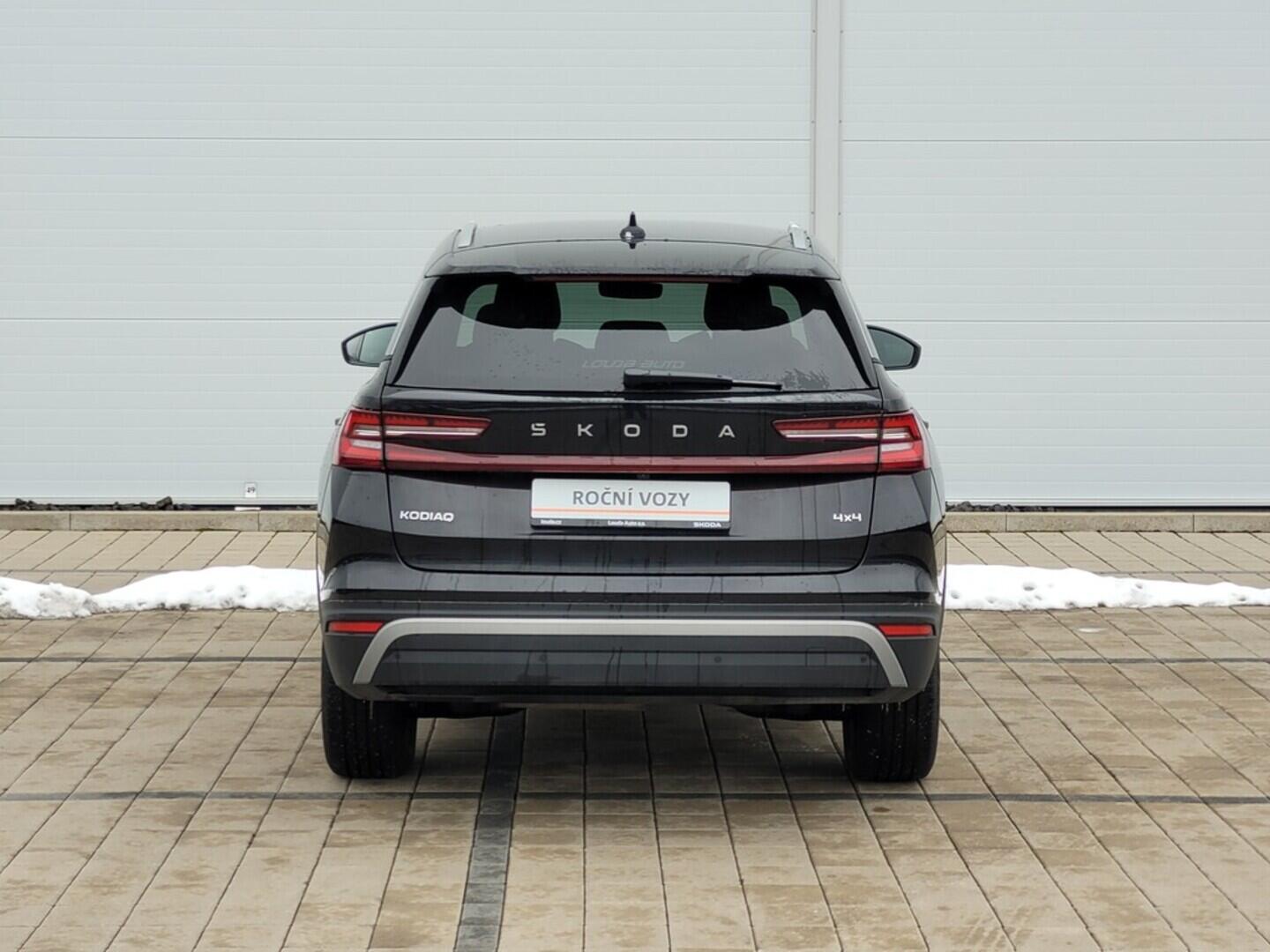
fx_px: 2788
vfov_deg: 19.4
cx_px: 635
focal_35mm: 76
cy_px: 476
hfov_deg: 25.7
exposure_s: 1/100
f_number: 2.4
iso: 40
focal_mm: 7.12
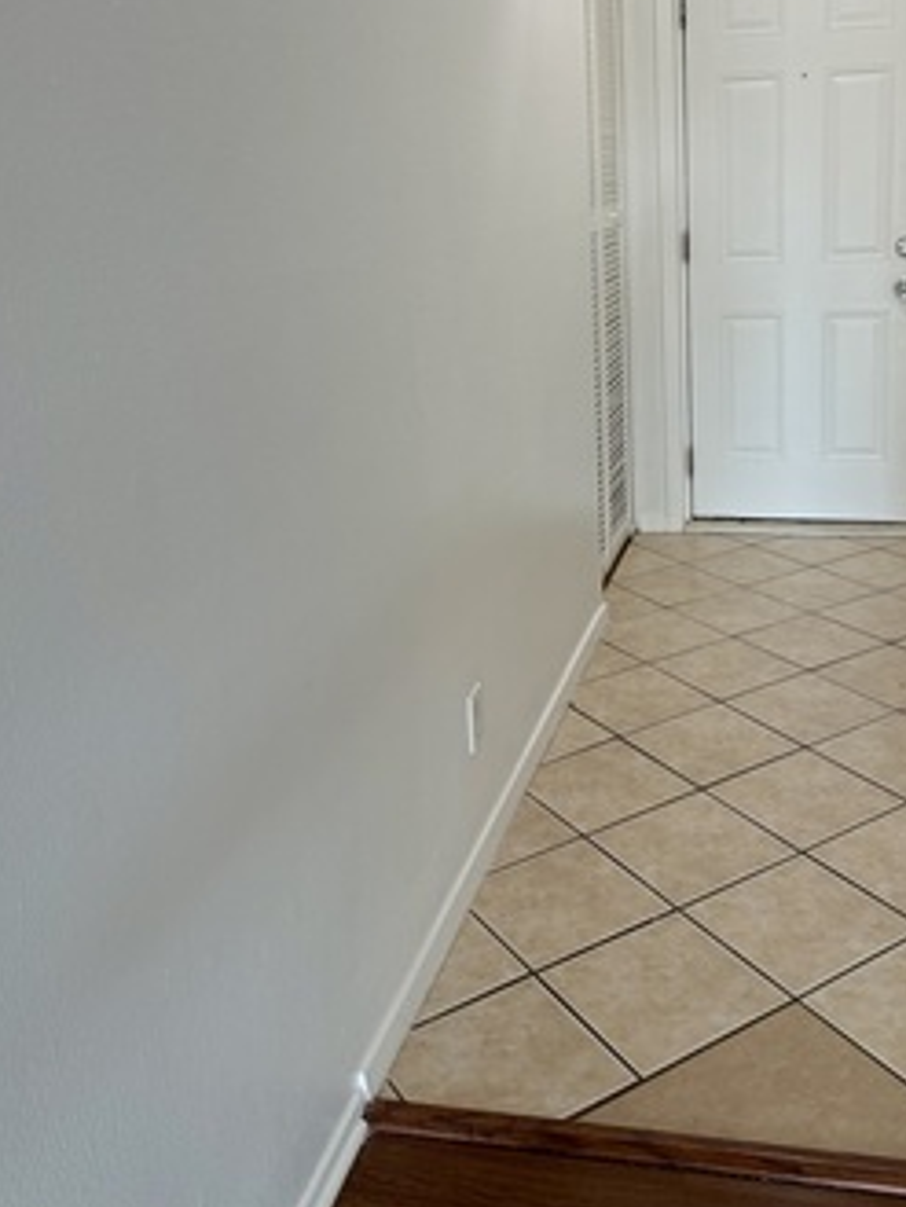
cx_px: 591
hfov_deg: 40.3
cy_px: 411
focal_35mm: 35
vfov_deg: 51.7
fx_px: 1221
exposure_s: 1/60
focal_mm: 6.76
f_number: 1.78
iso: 160
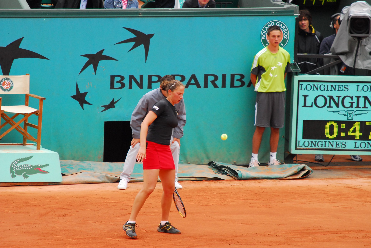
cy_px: 124
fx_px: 4334
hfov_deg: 4.9
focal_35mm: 420
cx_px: 186
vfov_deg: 3.3
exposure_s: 1/500
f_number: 5
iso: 640
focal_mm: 280
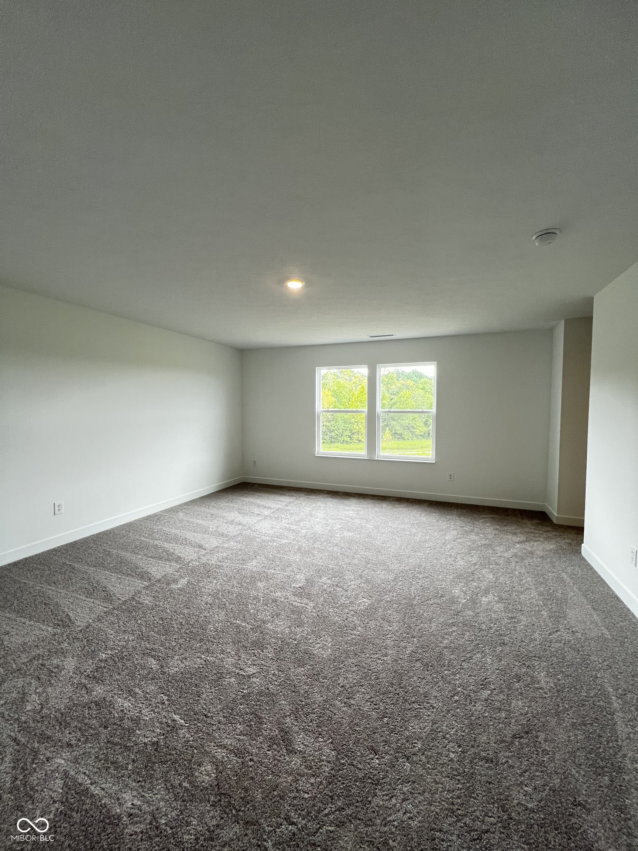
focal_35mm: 13
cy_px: 426
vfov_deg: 106.2
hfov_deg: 89.9
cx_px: 319
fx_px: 319
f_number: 1.8
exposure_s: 1/120
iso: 125
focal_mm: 1.57
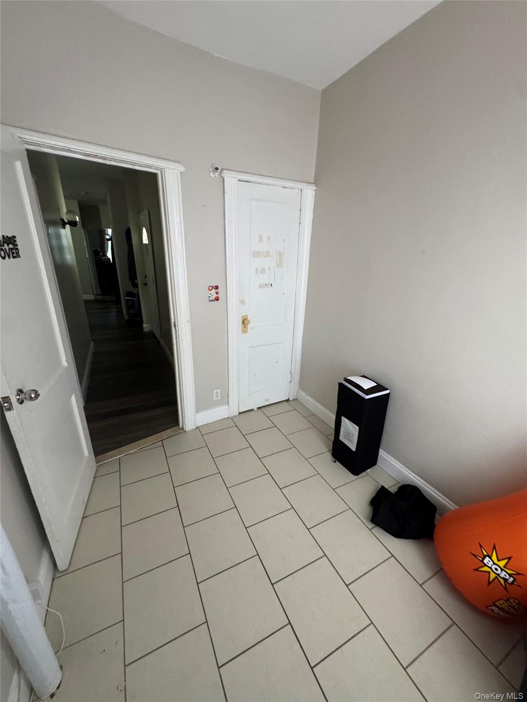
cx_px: 264
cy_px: 351
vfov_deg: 102.1
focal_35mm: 14
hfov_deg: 85.7
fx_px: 284
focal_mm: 2.22
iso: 400
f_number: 2.2
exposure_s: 1/60
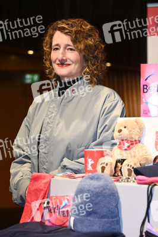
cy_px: 118
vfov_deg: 16.8
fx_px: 804
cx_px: 79
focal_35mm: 122
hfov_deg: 11.2
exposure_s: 1/100
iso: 1600
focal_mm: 122
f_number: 5.6
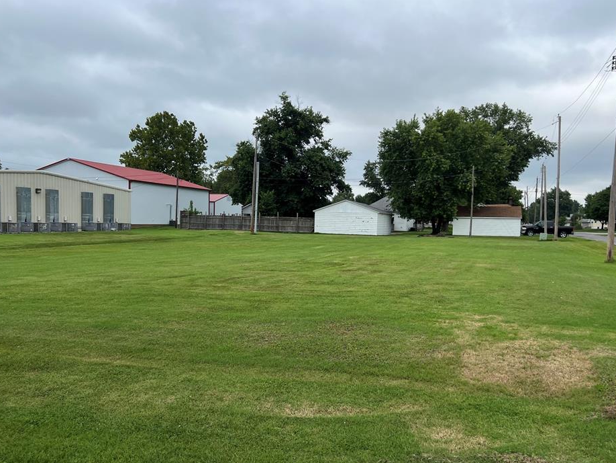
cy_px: 245
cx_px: 336
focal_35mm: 29
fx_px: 516
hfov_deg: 61.5
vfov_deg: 48.2
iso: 50
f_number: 1.5
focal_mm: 5.7
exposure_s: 1/2994
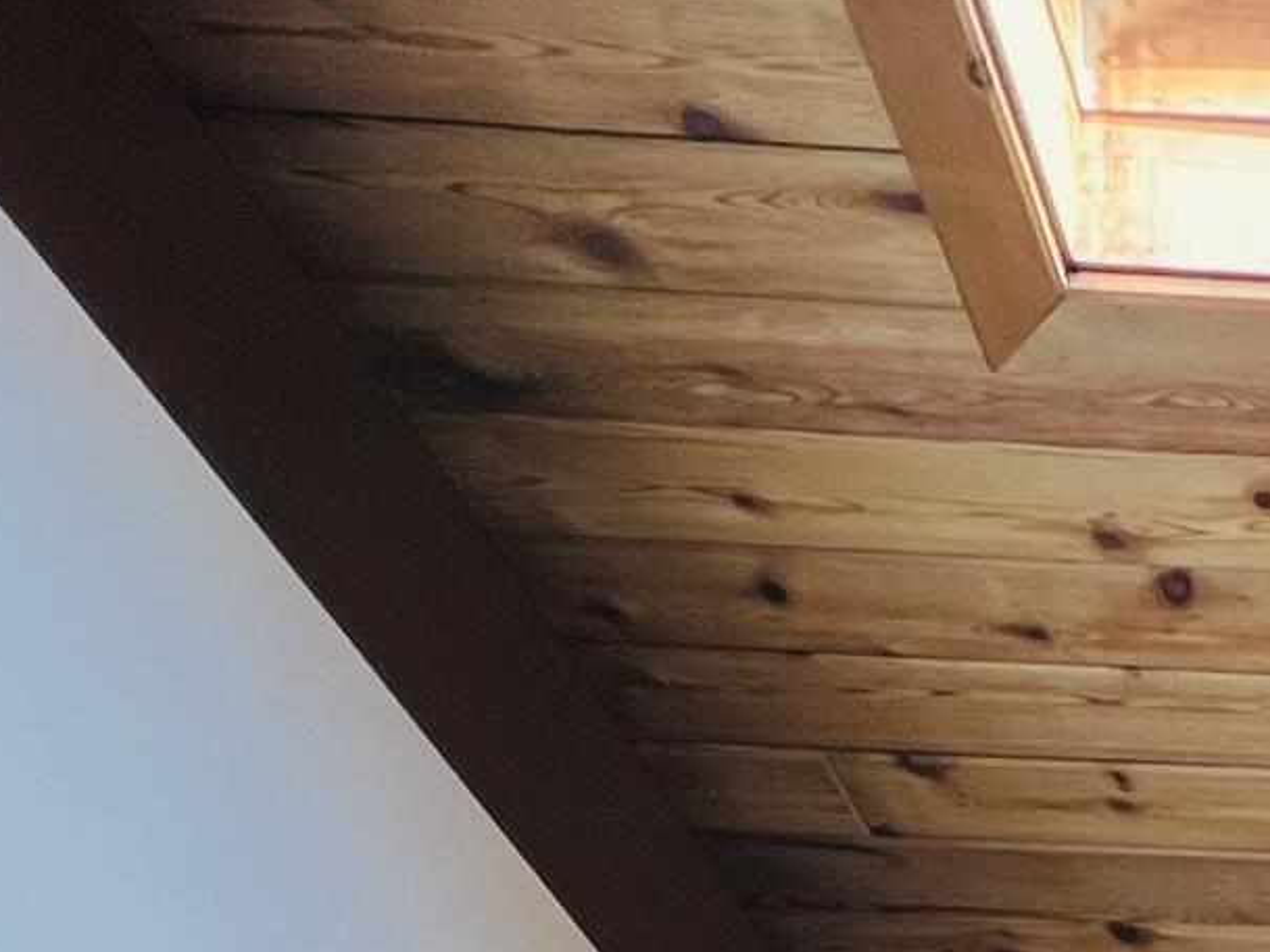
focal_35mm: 64
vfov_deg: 14.4
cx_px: 1979
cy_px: 2333
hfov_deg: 23.3
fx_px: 2349
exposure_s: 1/120
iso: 64
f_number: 1.8
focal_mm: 1.57
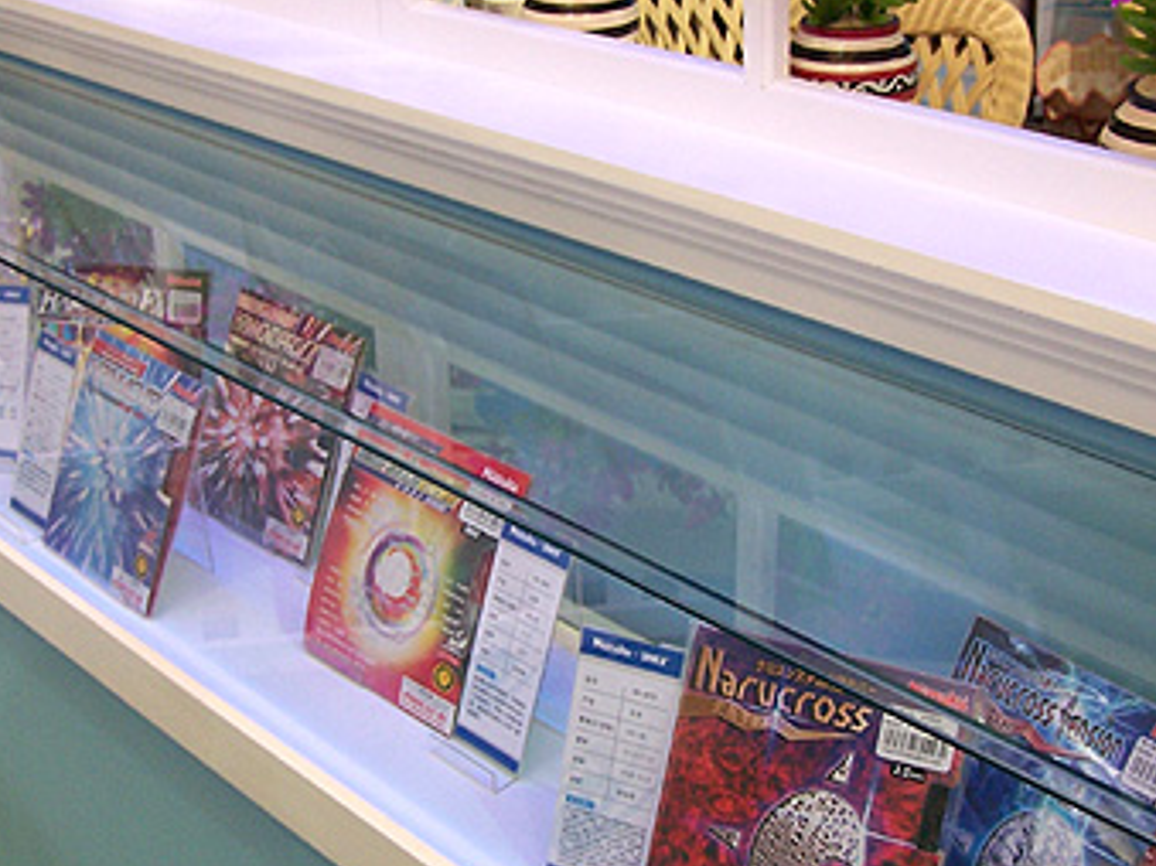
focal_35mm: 56
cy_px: 486
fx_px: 1869
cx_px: 617
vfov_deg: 26.1
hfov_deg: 34.3
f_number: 2.8
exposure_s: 1/30
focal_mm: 6.3
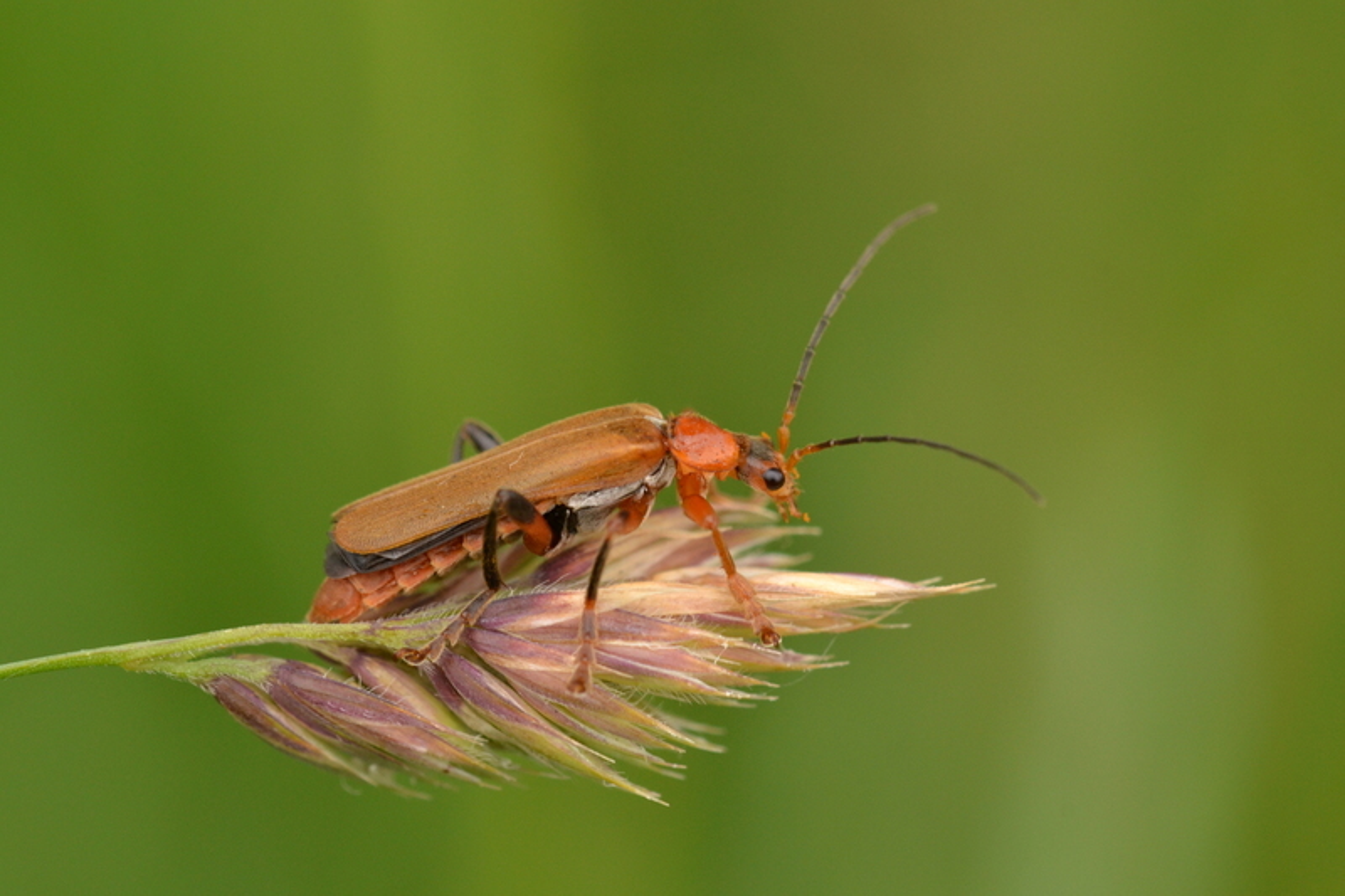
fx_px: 4762
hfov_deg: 16.1
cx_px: 672
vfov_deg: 10.7
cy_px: 448
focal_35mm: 128
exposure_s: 1/160
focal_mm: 85
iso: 800
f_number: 11
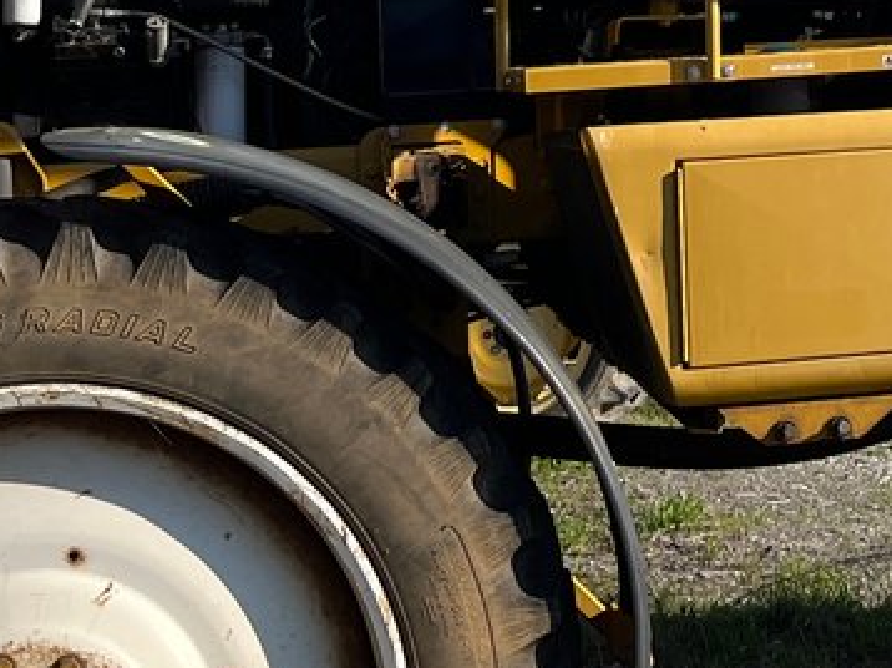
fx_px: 2833
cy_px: -273
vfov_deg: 12.9
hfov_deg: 17.2
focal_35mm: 110
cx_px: 1038
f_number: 1.6
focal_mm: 5.1
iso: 50
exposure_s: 1/2309
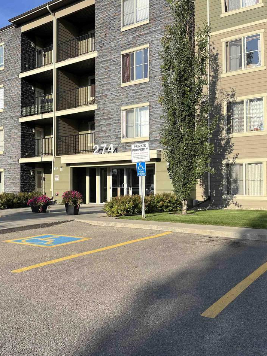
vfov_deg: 52.6
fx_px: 360
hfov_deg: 39.0
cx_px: 50
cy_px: 179
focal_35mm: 35
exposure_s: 1/2268
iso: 50
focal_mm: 5.1
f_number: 1.6
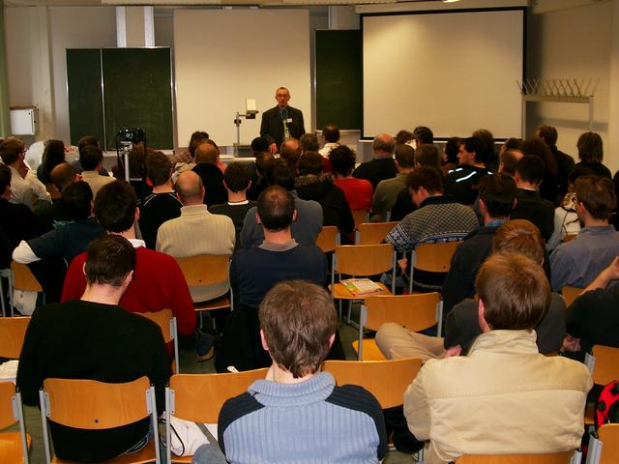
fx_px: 876
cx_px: 310
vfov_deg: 29.7
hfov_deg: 38.9
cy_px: 232
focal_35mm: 49
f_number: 3
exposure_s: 1/60
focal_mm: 10.2
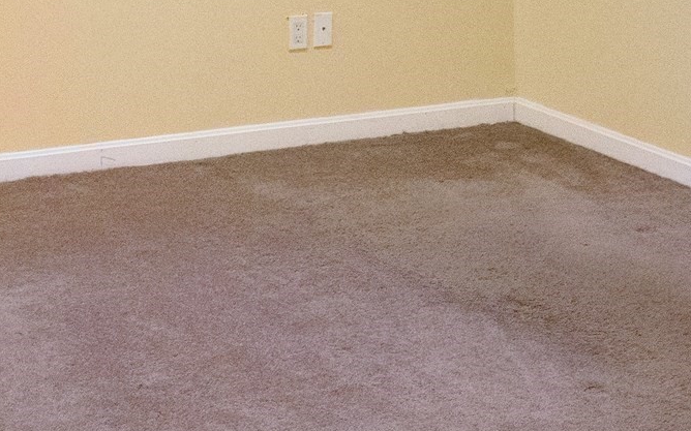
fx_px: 1713
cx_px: 310
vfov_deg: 14.3
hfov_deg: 22.8
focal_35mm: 91
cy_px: 94
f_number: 3.5
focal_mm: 14
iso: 1600
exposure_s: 1/125
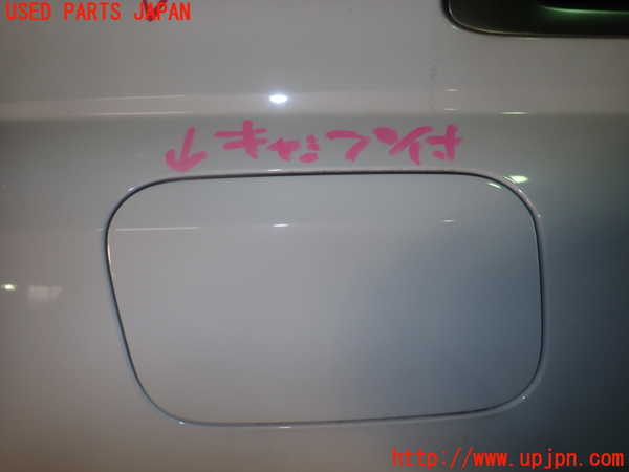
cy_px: 236
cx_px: 314
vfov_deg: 54.9
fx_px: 454
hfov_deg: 69.4
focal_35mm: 25
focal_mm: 4.5
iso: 200
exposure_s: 1/30
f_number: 5.6
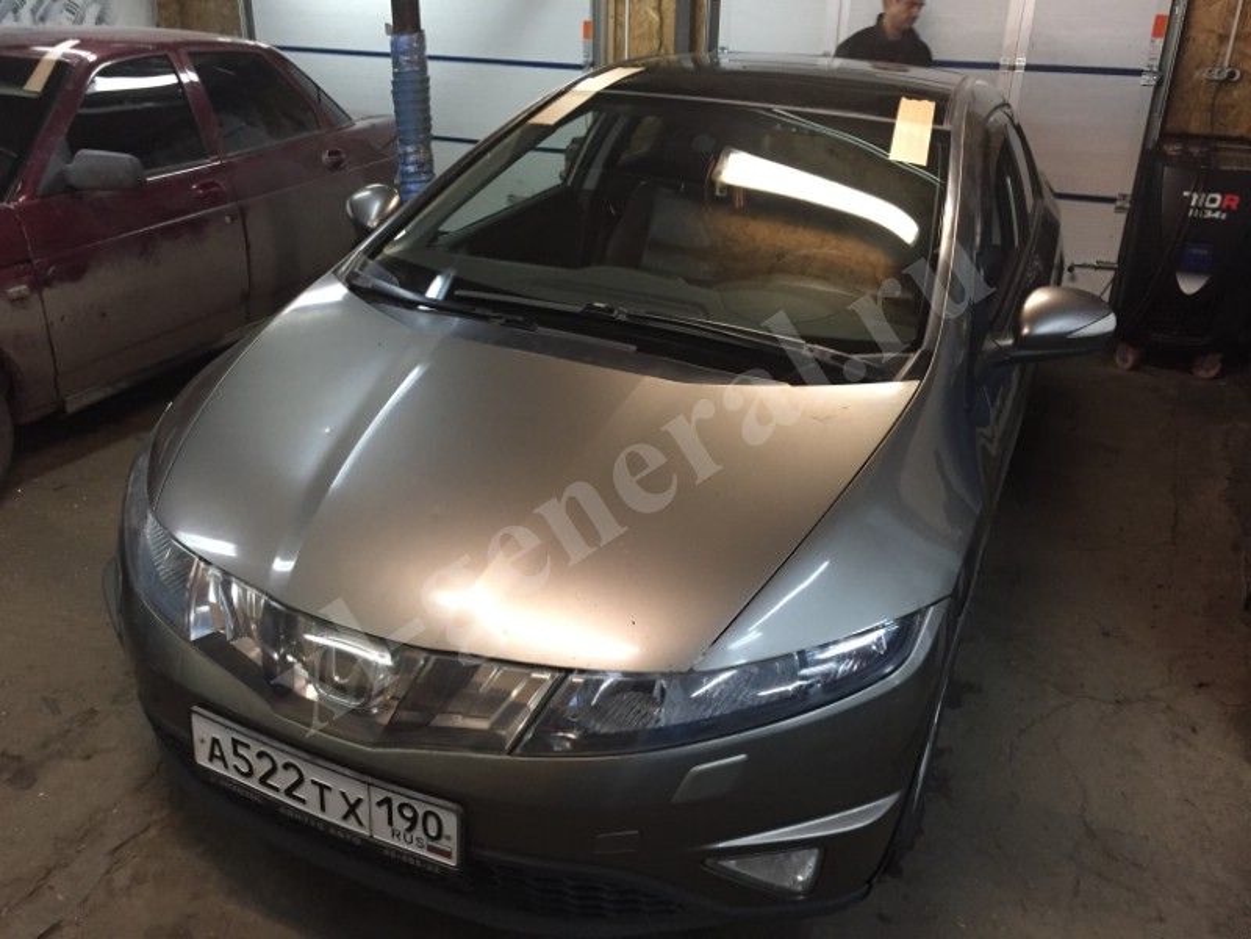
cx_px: 626
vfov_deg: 48.2
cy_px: 470
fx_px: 1048
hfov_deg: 61.7
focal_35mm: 29
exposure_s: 1/33
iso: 250
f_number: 2.2
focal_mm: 4.15
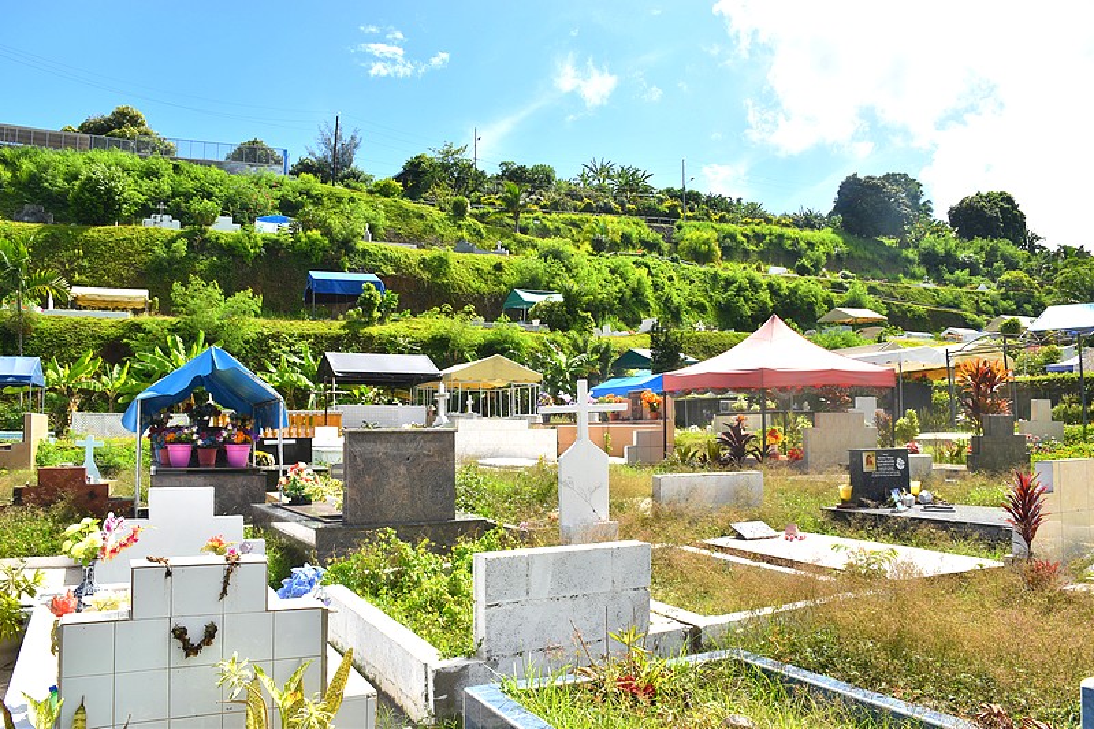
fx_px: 820
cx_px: 547
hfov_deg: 67.4
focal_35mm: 27
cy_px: 364
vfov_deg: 47.9
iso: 100
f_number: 11
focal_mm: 18
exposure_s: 1/200
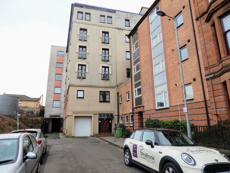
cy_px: 86
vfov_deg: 61.1
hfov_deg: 76.4
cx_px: 115
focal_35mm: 22
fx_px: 146
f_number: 3
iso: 125
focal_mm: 4
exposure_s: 1/320
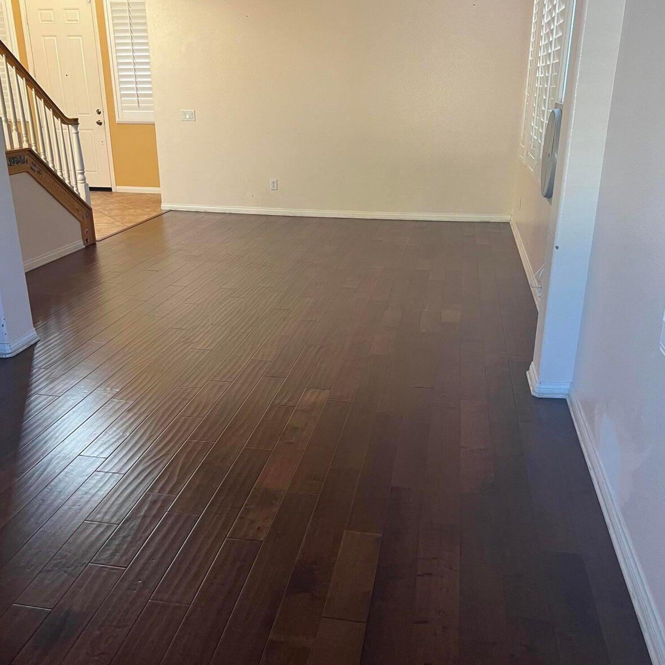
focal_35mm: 31
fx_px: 674
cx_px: 332
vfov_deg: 52.5
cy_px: 326
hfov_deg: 52.5
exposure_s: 1/73
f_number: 1.5
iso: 125
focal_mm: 5.7
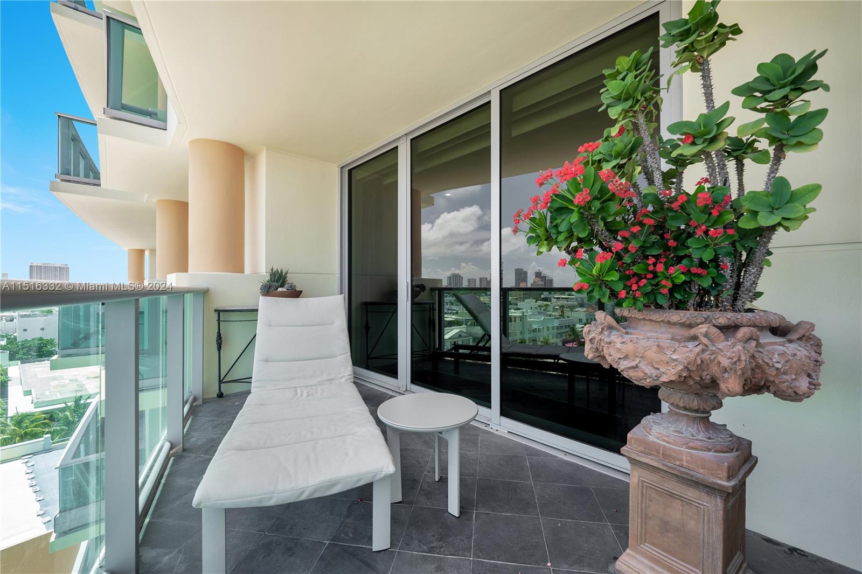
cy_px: 287
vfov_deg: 81.2
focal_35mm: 14
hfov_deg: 104.3
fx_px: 335
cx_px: 431
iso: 100
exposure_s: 1/100
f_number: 4.5
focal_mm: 14
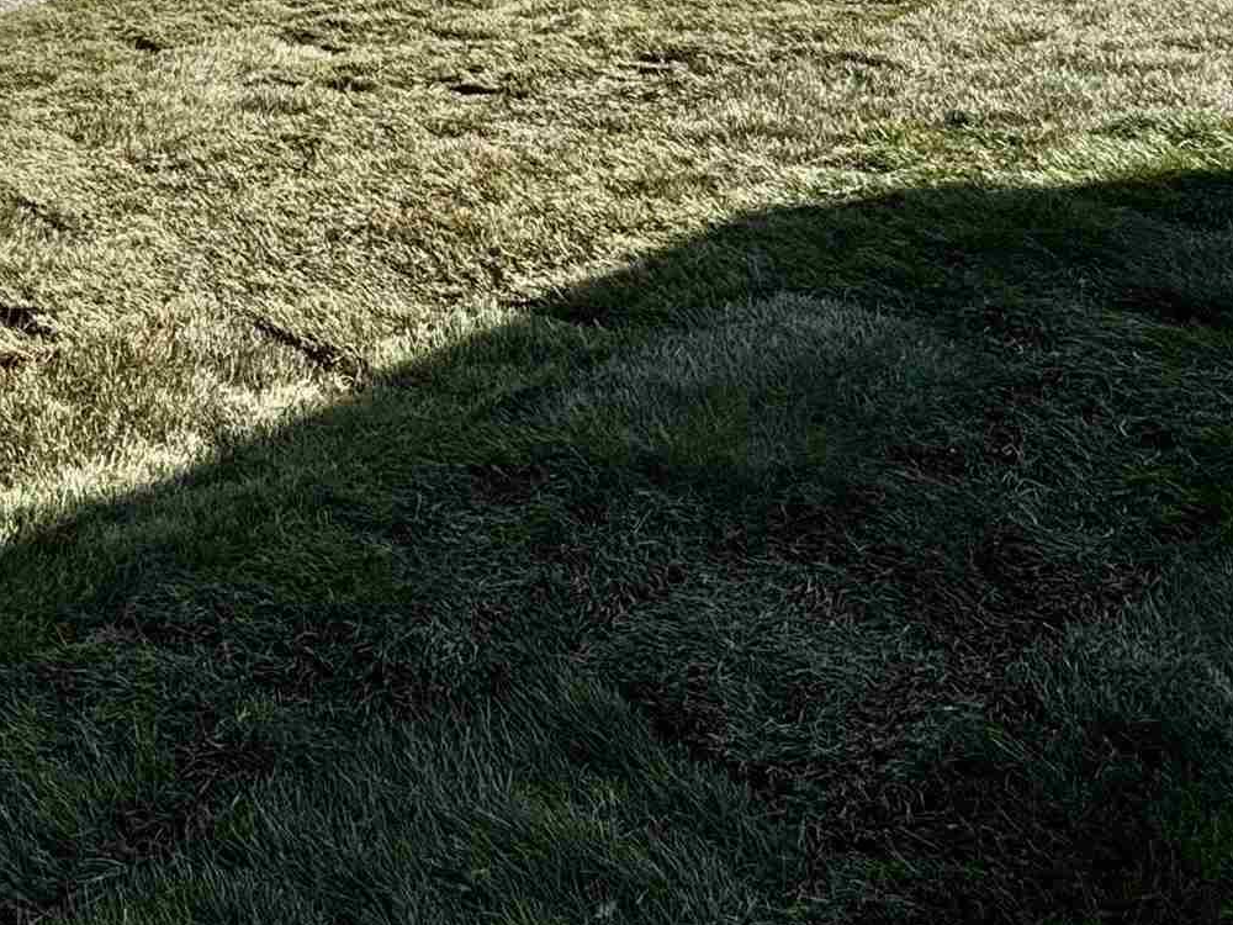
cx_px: -42
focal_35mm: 43
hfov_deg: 38.2
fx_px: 1532
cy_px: -384
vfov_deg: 26.4
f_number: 2.2
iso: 50
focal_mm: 2.22
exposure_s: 1/2028
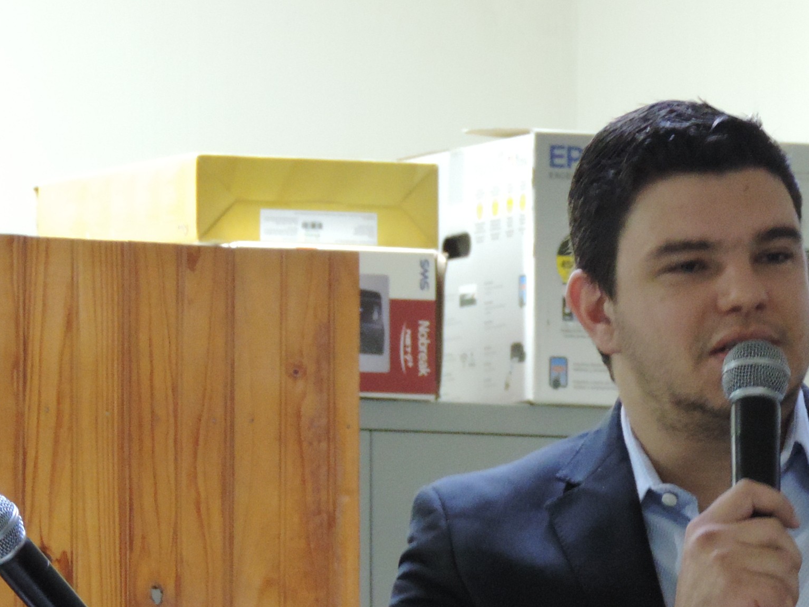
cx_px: 594
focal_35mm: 531
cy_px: 600
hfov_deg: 3.7
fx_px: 12411
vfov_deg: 2.8
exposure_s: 1/8
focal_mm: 44.5
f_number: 4.7
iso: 800
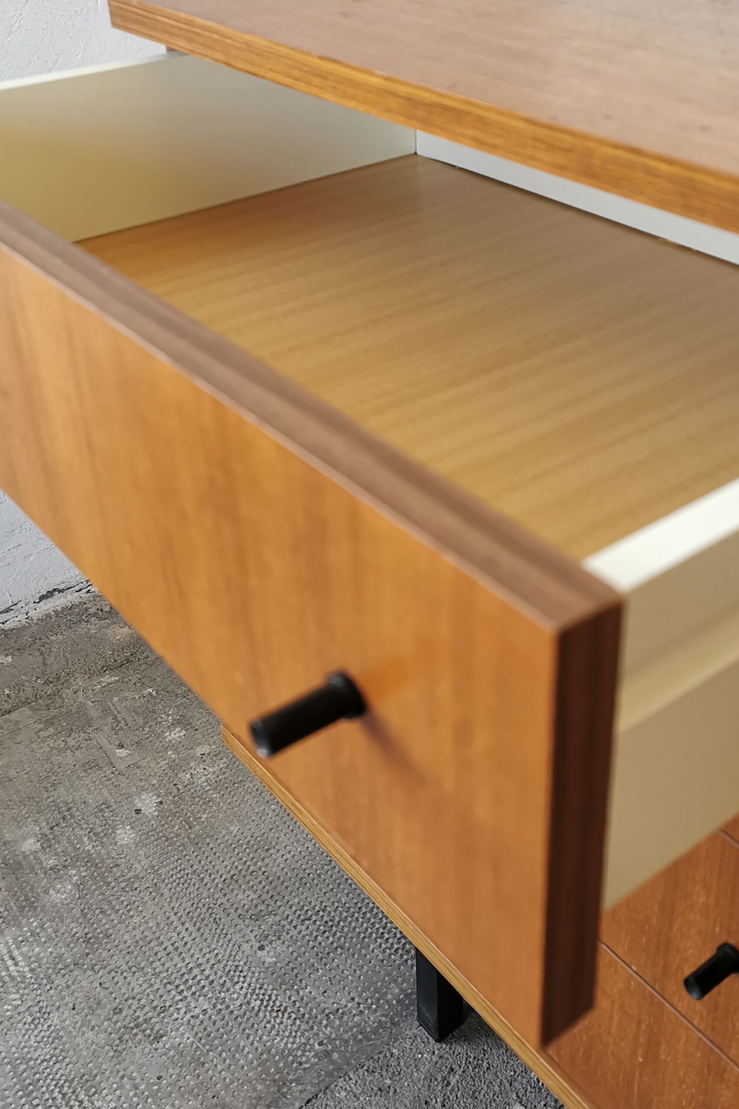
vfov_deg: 48.4
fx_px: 1232
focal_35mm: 40
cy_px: 491
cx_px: 423
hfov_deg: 33.3
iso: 200
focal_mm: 5.56
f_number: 1.6
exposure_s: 1/100
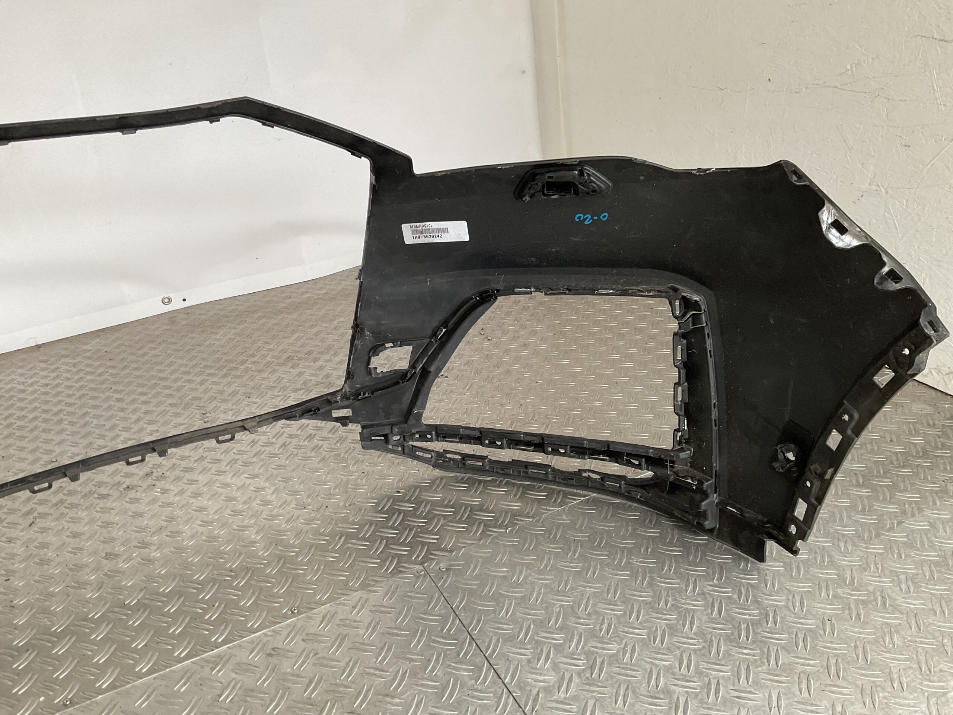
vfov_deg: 48.2
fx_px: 798
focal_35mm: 29
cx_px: 476
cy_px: 358
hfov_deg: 61.7
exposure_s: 1/50
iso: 50
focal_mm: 3
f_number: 1.8
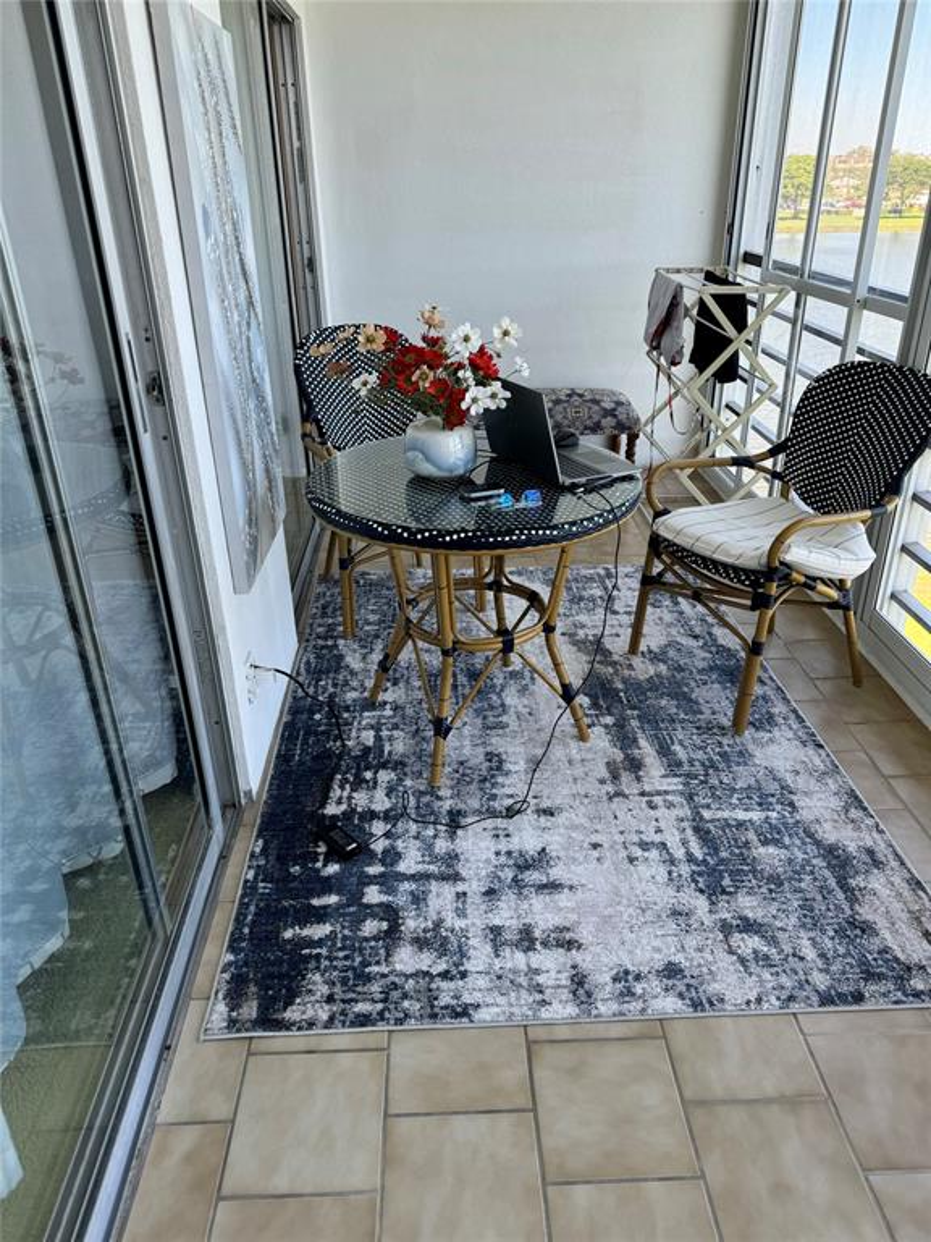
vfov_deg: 71.6
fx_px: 861
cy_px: 621
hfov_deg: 56.8
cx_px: 466
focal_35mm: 24
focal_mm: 6.86
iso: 80
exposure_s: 1/301
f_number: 1.78
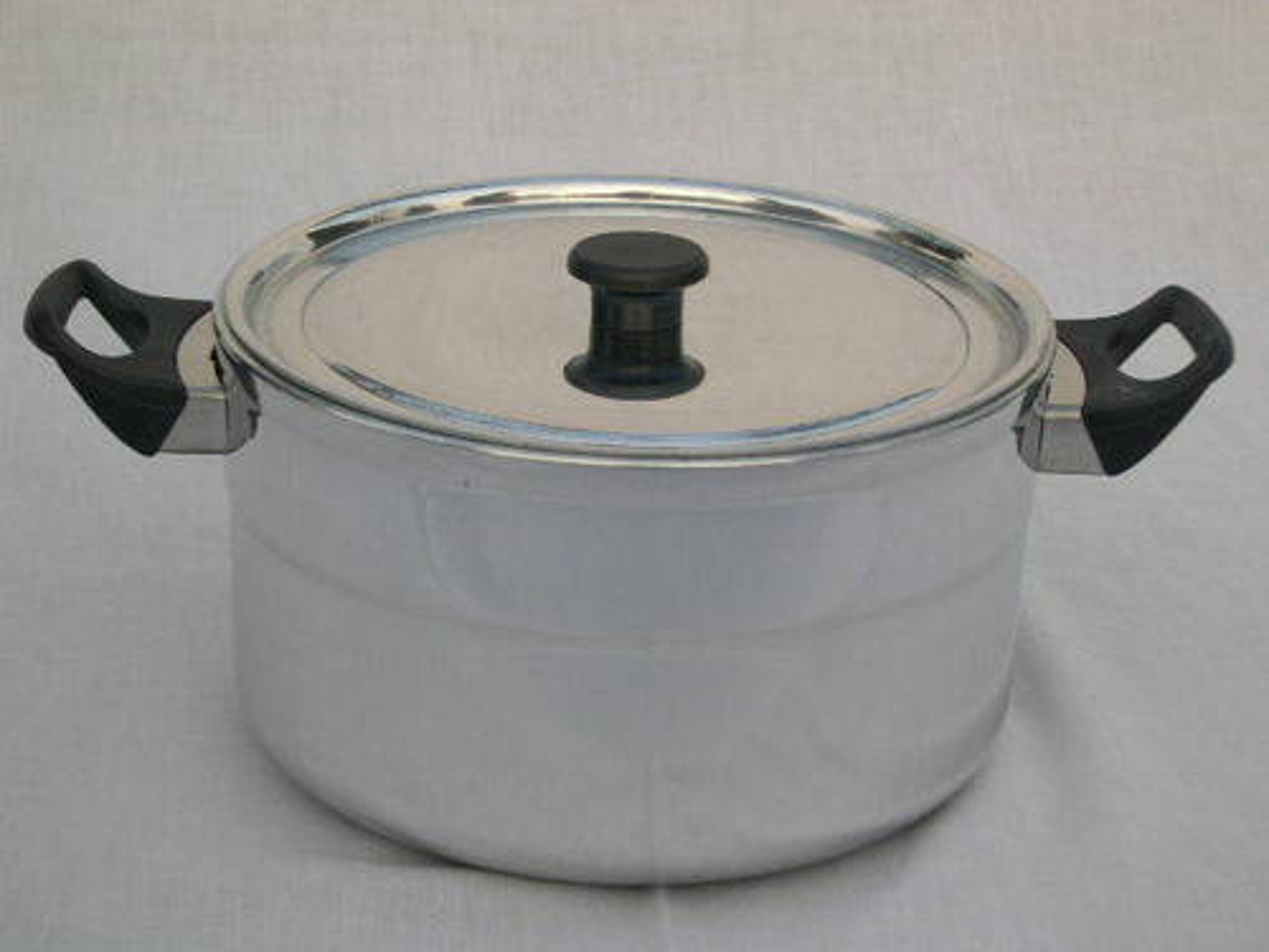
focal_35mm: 38
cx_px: 634
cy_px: 476
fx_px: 1393
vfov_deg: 37.7
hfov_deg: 49.0
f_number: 3.7
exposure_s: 1/188
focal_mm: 14.2
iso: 100
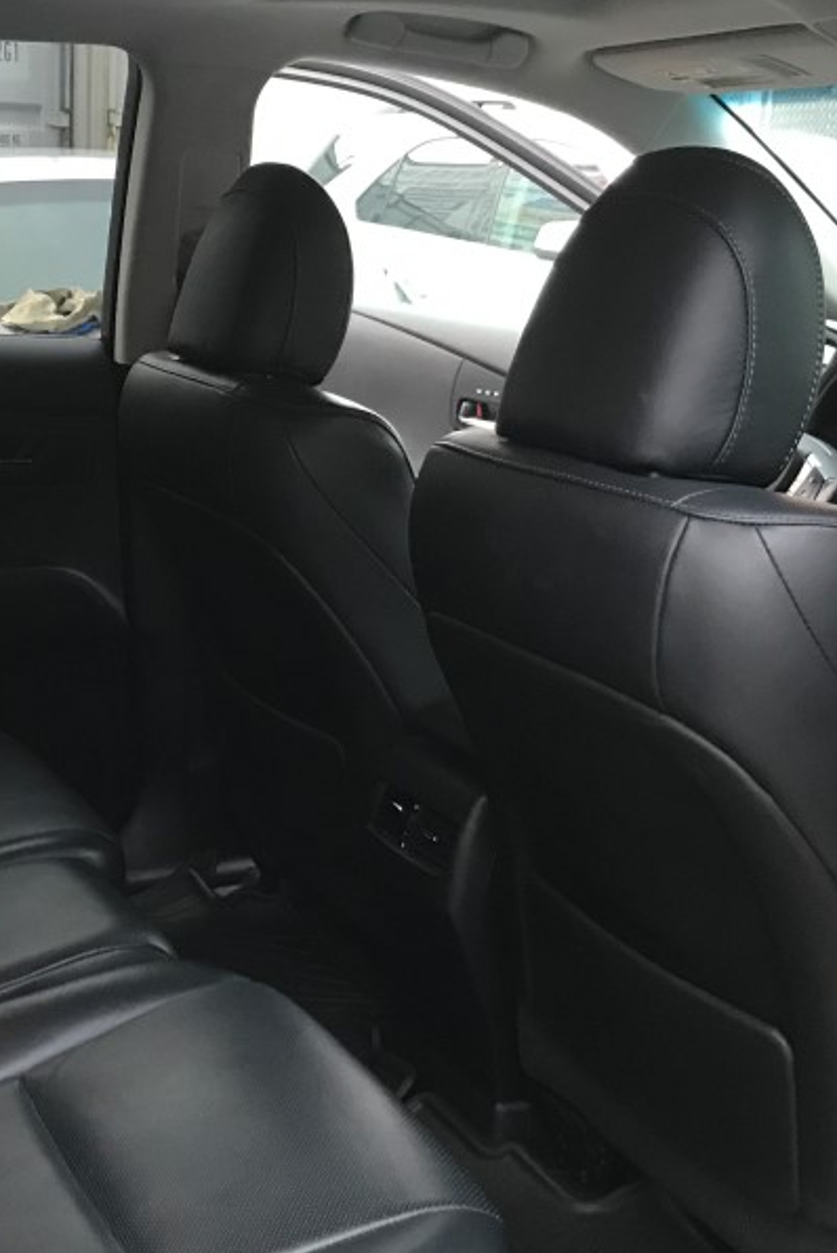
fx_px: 1742
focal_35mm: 50
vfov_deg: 39.3
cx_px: 217
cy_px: 795
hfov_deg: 26.7
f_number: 1.8
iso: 64
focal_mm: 3.99
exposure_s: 1/15
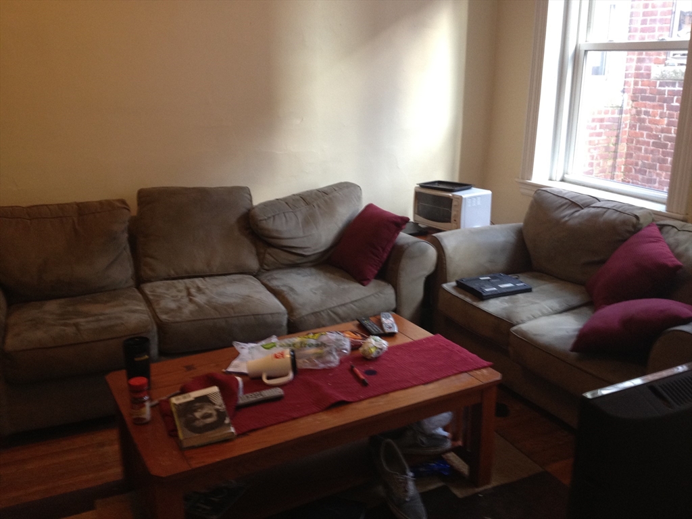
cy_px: 260
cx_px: 346
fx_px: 700
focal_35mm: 35
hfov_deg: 52.6
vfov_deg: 40.7
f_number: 2.4
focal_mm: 4.28
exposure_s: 1/20
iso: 125
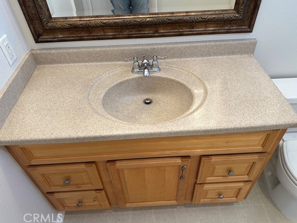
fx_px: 215
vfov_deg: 54.9
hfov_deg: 69.4
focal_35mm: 25
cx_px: 152
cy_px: 109
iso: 160
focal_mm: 6.86
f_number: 1.78
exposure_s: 1/120
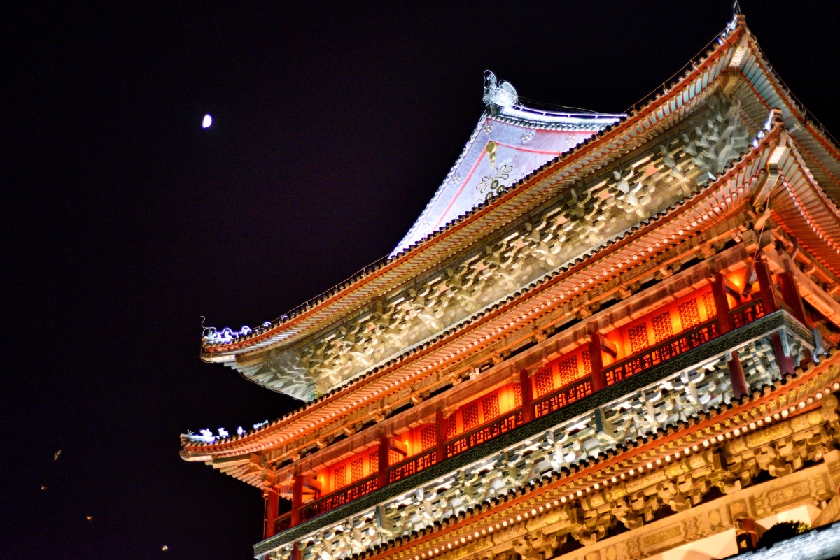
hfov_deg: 39.6
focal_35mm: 50
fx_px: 1167
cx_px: 420
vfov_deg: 27.0
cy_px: 280
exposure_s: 1/320
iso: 1250
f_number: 1.8
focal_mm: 50
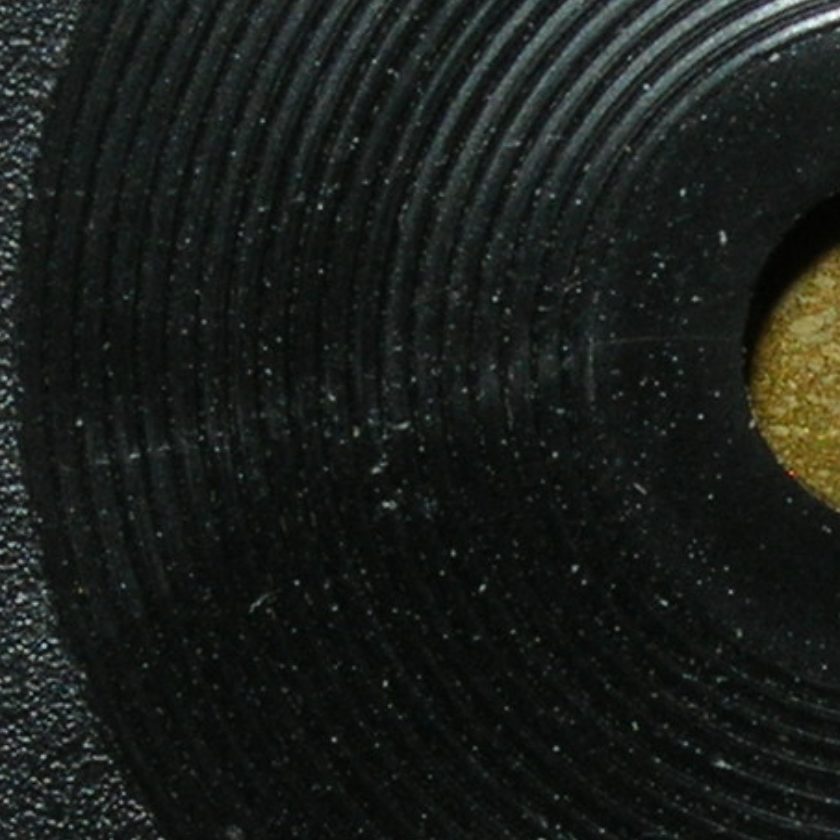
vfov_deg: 4.8
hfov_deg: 4.8
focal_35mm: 364
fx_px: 9993
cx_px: 990
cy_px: 293
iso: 64
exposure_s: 1/60.1
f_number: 6.3
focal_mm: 14.9
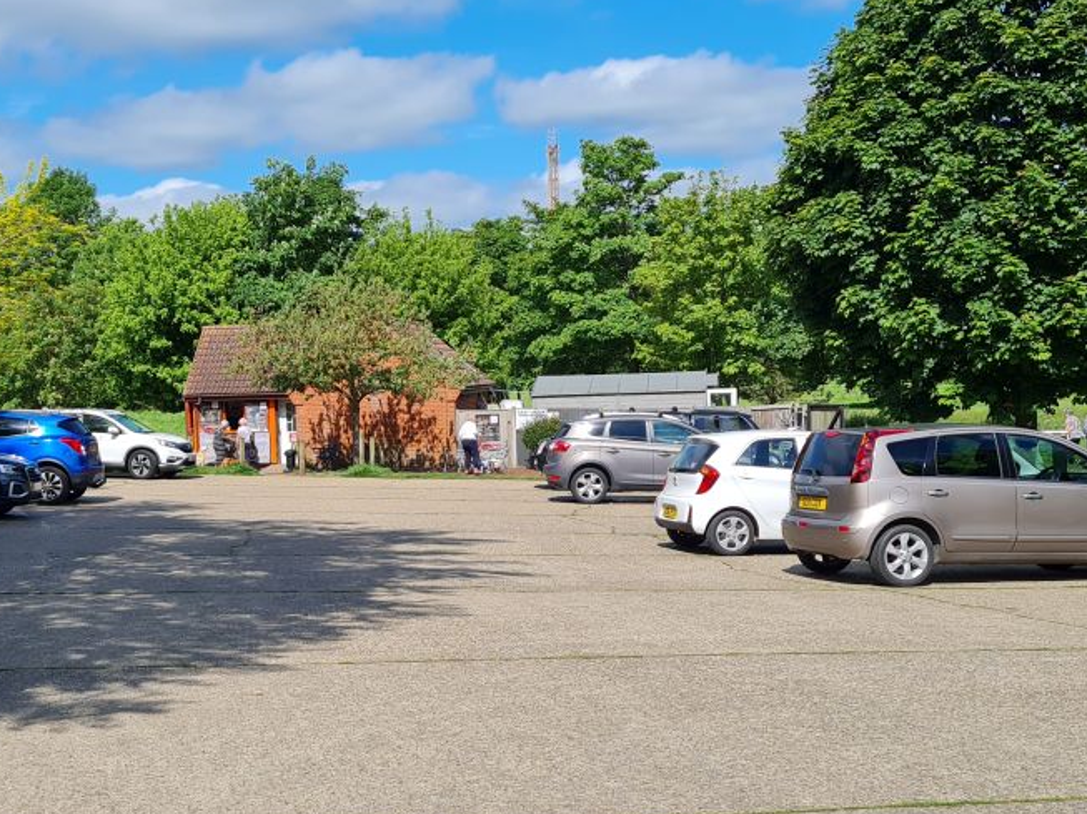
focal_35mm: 51
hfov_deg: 36.9
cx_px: 321
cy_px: 539
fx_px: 1601
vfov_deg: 28.4
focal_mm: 5.4
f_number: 1.8
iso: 50
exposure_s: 1/2848
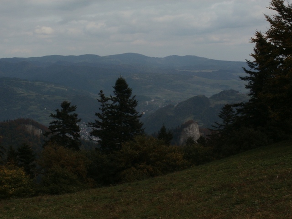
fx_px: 540
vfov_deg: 22.9
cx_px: 146
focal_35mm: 64
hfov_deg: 30.3
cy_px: 110
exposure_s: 1/500
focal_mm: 11.2
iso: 100
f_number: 7.3
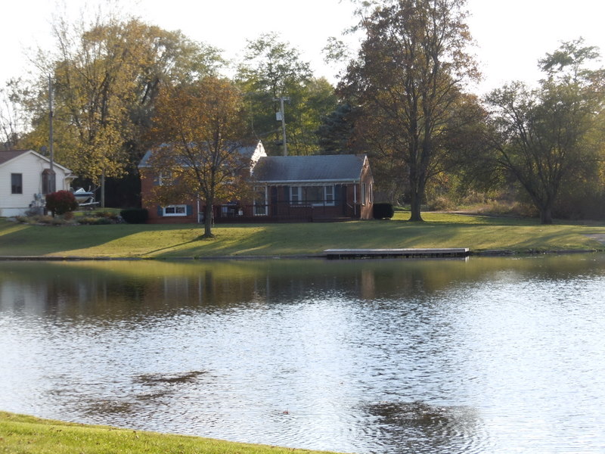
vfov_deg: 14.5
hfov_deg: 19.3
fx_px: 1783
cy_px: 227
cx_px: 302
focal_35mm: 102
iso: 100
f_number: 5.4
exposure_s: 1/200
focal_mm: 18.3
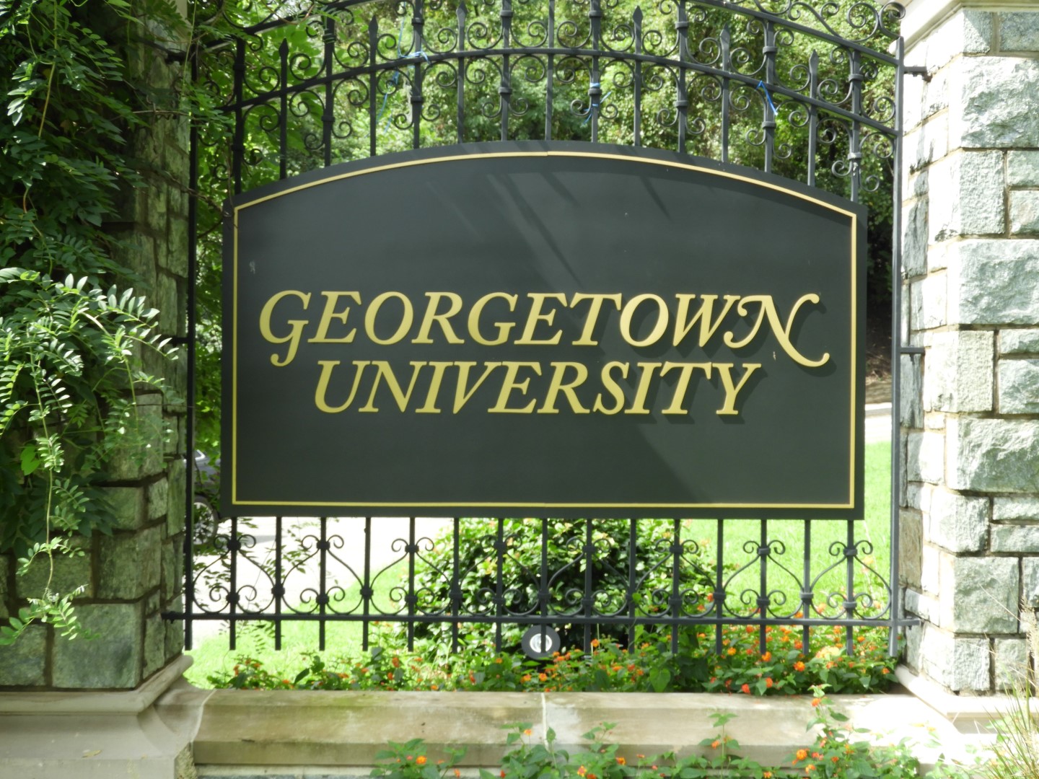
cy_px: 390
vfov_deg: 32.2
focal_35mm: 45
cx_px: 520
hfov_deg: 42.1
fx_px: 1351
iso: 100
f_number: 4
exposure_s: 1/250
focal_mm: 8.1
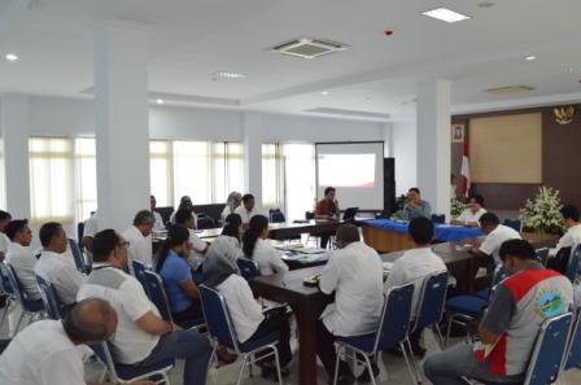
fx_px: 483
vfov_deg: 43.5
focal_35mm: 30
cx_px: 290
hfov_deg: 62.0
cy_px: 192
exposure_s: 1/125
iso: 4000
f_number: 5.6
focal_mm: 20
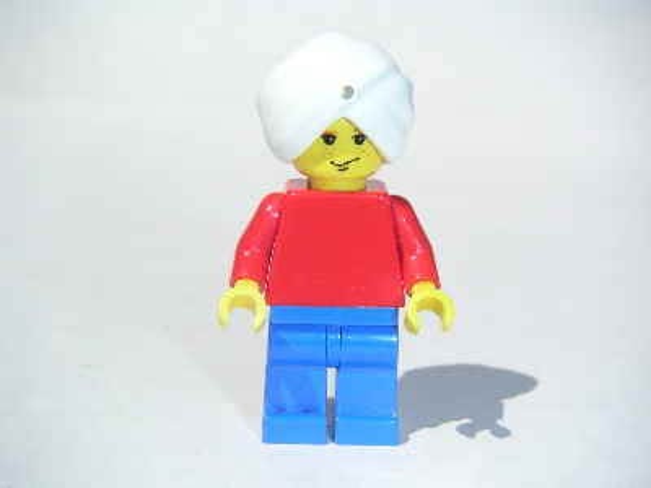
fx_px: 1373
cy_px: 244
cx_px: 326
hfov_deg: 26.7
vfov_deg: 20.2
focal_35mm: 73
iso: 160
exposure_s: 1/1000
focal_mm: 11.3
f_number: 8
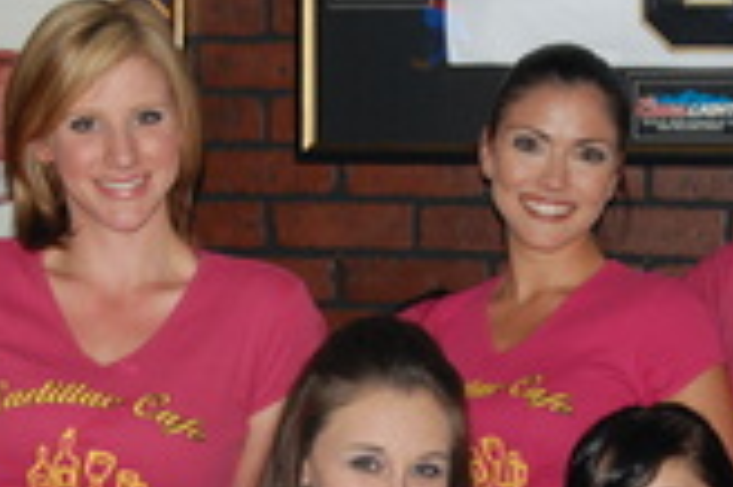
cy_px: 447
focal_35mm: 146
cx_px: 518
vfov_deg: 9.3
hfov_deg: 14.0
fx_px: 2970
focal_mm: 40
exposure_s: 1/60
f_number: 5
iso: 400
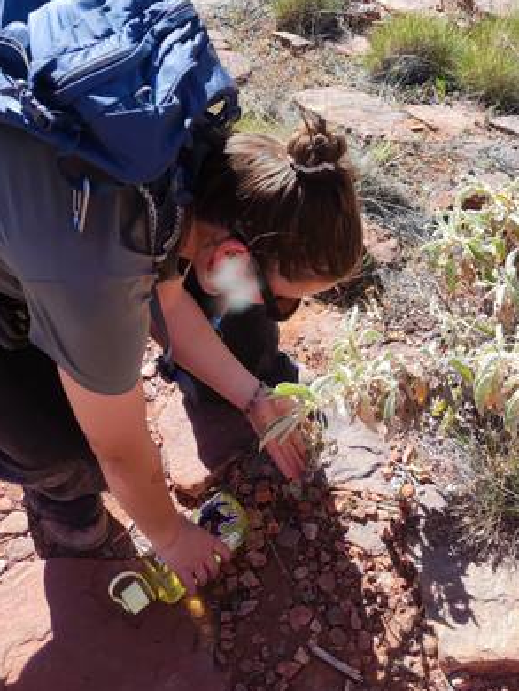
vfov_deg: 44.0
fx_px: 819
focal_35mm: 41
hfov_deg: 34.9
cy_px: 160
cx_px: 335
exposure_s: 1/678
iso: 50
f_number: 1.89
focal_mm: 5.43
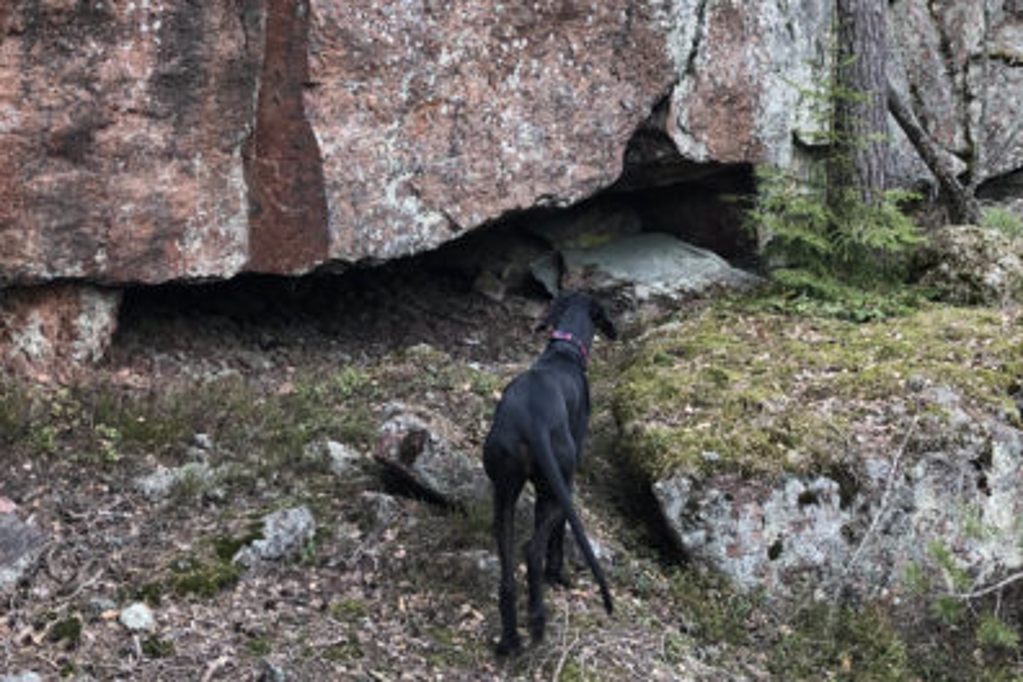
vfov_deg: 26.6
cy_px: 70
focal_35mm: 49
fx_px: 1392
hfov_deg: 40.3
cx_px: 544
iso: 20
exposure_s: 1/40
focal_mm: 3.99
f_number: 1.8
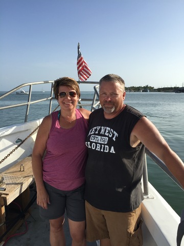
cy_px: 123
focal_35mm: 29
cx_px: 92
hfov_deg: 48.2
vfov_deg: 61.7
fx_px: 206
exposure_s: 1/1883
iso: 32
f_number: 2.2
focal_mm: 4.15
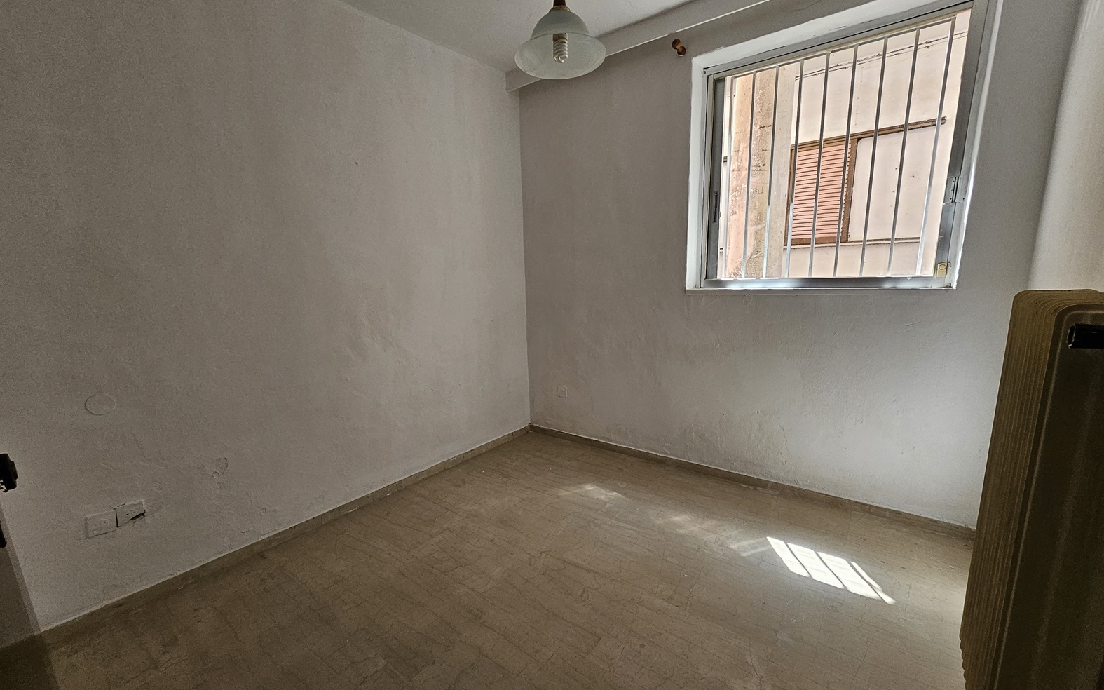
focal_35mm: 14
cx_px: 546
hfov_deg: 105.3
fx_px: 421
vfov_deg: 78.6
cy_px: 358
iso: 40
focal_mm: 1.74
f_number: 2.2
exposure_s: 1/100
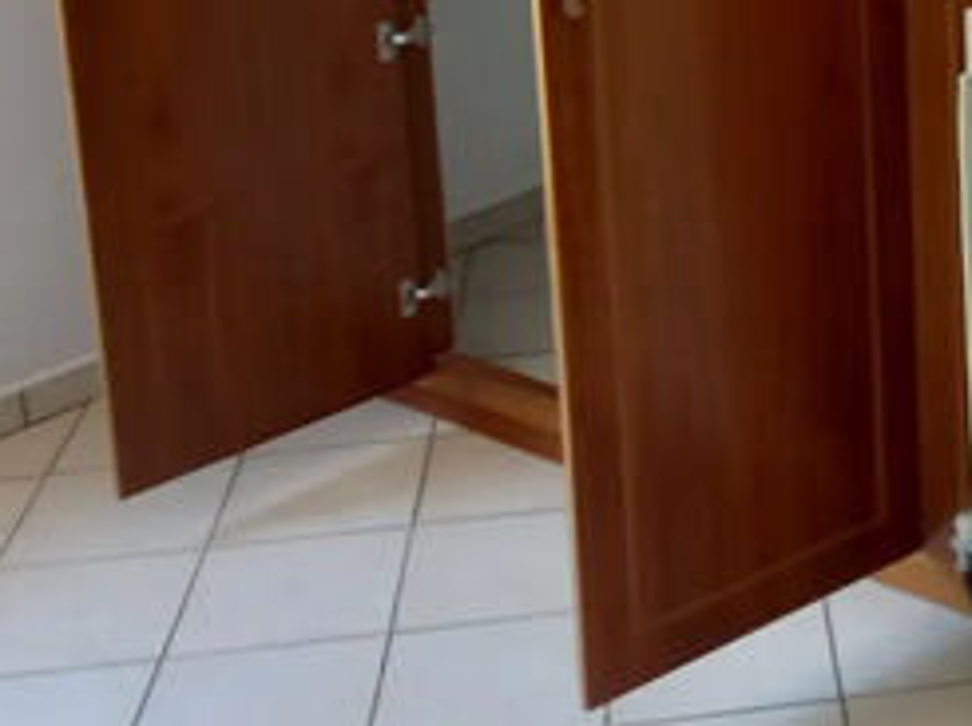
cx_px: 1010
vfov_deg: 19.4
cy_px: -95
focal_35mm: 72
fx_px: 2019
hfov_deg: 25.5
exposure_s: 1/40
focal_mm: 4.6
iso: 200
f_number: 2
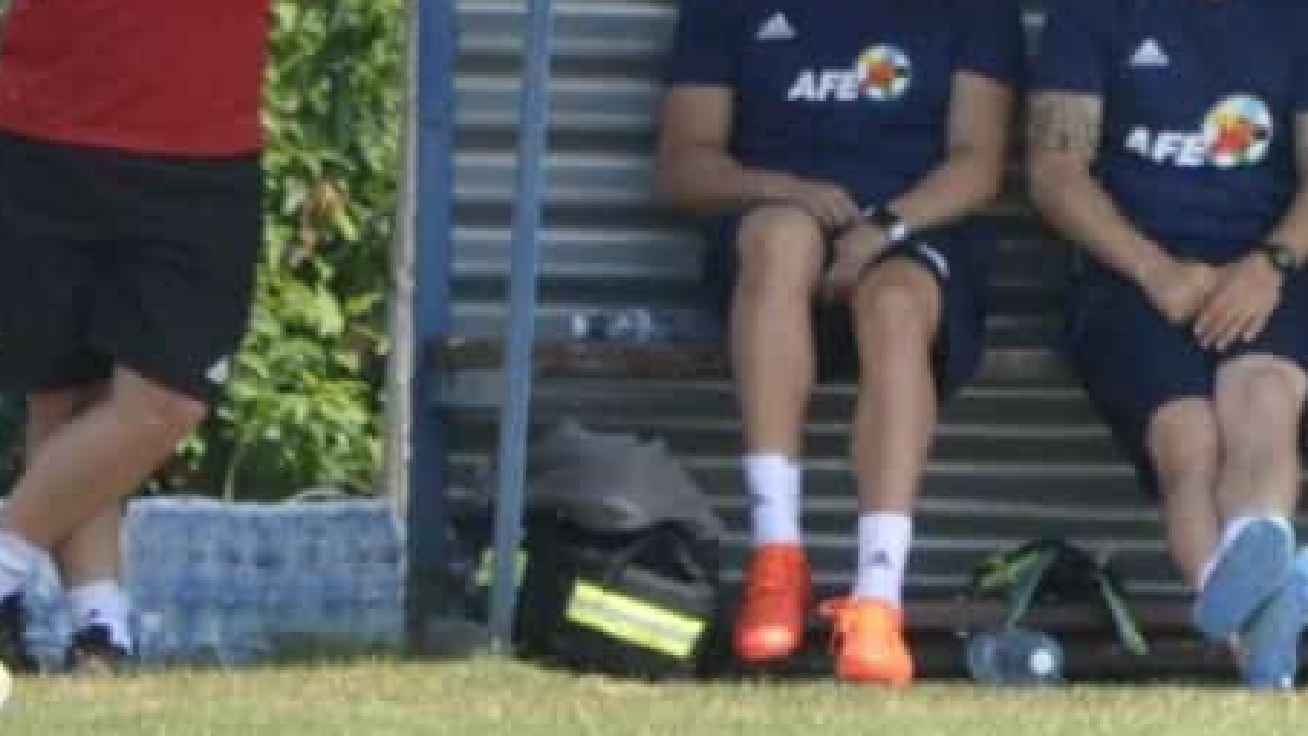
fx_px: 49189
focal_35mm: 1418
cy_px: 165
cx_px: 2013
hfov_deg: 1.5
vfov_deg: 0.9
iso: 450
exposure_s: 1/1000
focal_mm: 200
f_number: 5.6
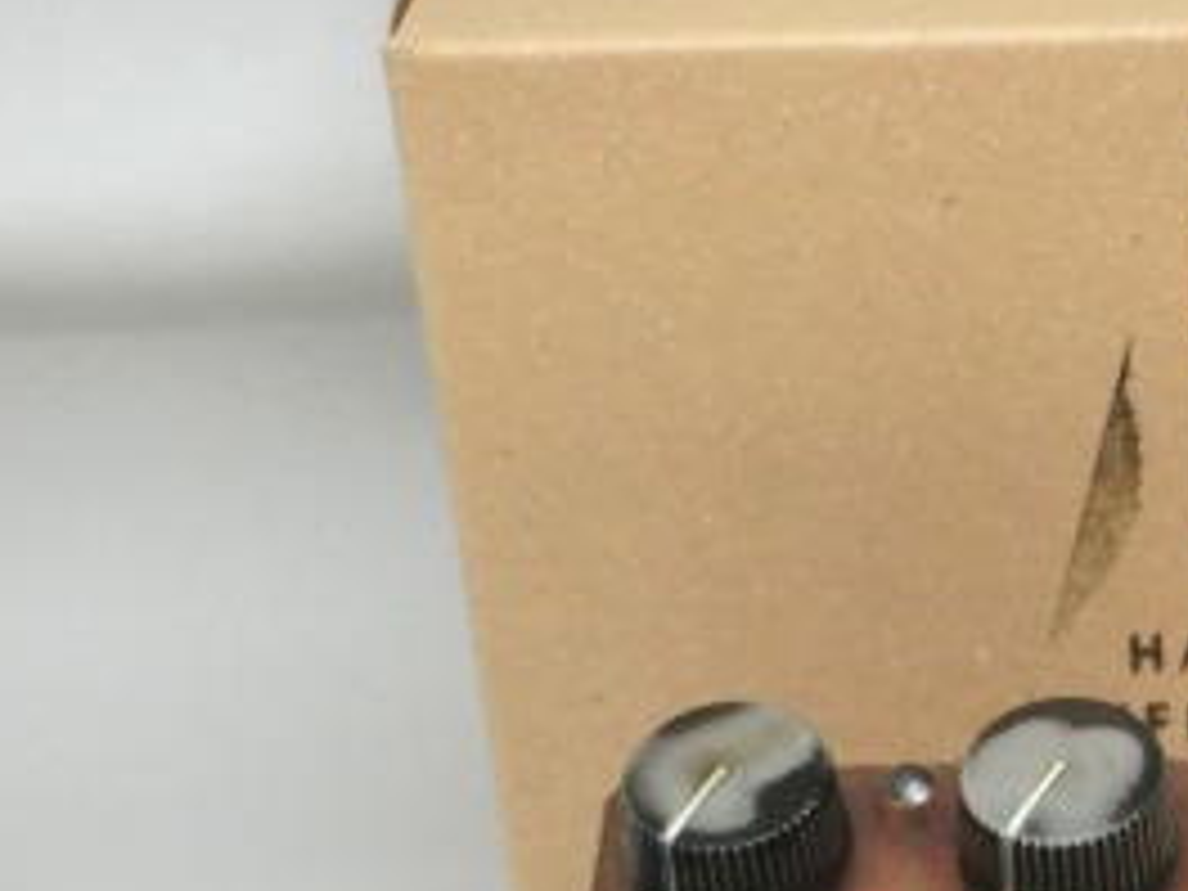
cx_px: 1323
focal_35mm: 109
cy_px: 882
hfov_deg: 17.4
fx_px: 3741
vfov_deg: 13.4
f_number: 4.4
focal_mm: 8
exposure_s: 1/125
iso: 160
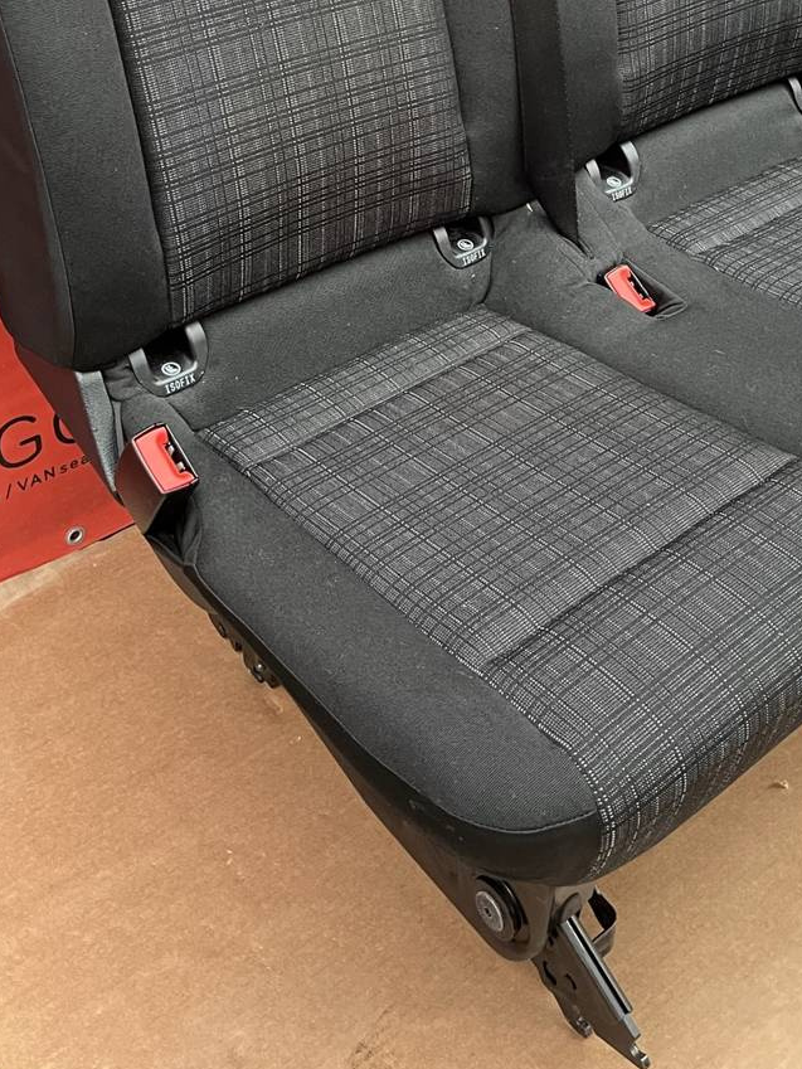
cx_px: 486
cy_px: 171
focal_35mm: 49
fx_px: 1513
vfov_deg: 37.1
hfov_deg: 29.6
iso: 320
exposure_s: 1/60
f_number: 1.6
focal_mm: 5.1
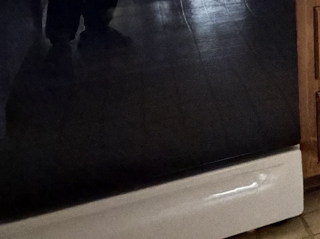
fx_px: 684
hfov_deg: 19.5
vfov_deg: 18.1
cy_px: -100
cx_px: 578
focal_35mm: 74
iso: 1250
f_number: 2.2
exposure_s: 1/60
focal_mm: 2.22
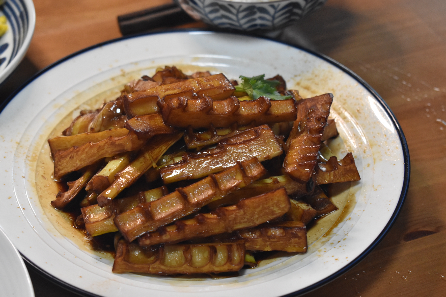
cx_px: 223
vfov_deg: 16.6
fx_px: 1022
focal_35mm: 82
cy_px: 148
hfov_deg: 24.6
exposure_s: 1/100
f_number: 5.6
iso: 2500
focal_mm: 55
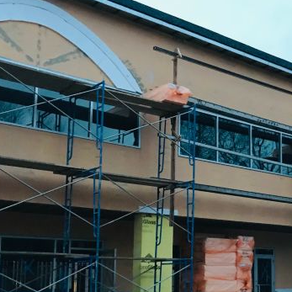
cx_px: 275
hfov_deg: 28.6
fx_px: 544
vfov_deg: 29.7
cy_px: 210
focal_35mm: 57
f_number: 1.8
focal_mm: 3.99
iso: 80
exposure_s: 1/7
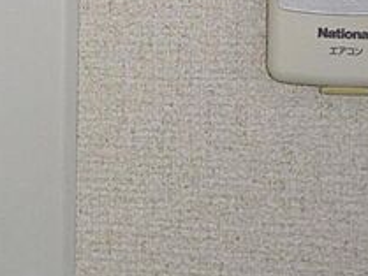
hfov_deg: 8.6
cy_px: -18
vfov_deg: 6.5
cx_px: -44
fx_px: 2415
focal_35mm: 227
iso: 400
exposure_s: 1/100
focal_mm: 13.9
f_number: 4.6
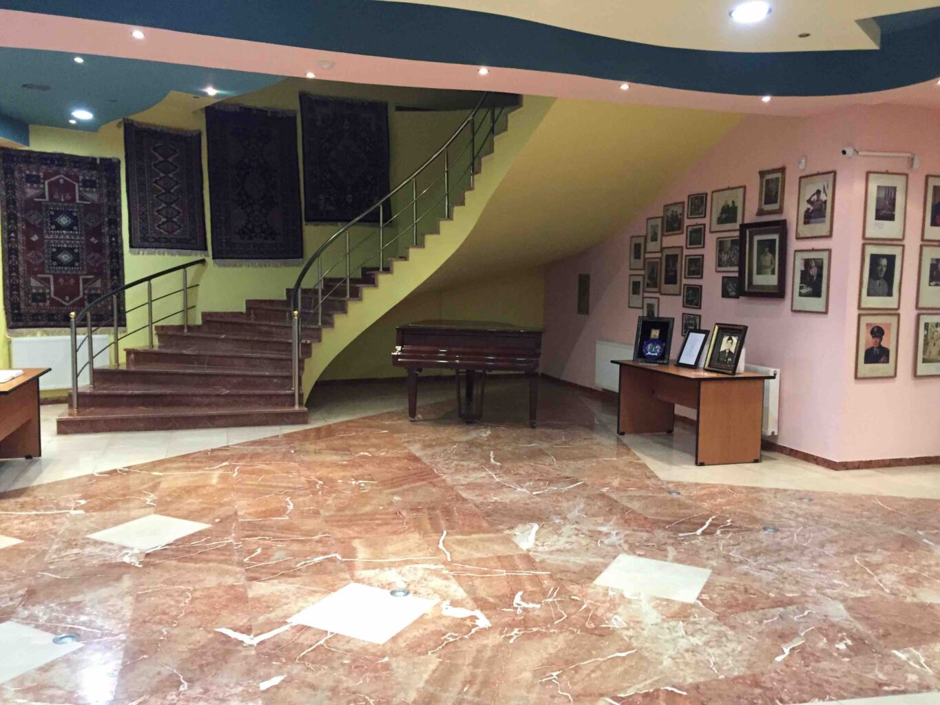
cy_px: 352
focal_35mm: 29
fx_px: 788
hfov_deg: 61.7
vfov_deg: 48.2
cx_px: 470
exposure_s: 1/17
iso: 320
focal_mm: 4.15
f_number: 2.2
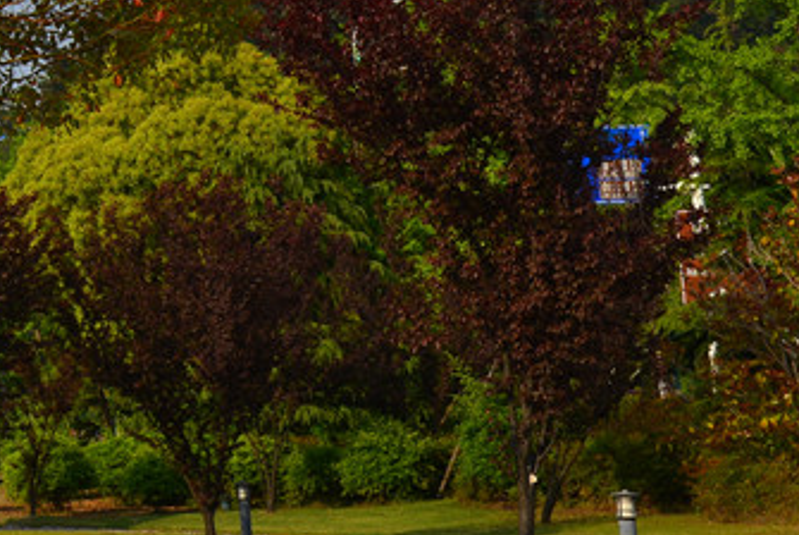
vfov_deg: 9.9
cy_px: -205
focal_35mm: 136
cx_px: -401
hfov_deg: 14.1
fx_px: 3021
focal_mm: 38
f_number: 14
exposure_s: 1/160
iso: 100
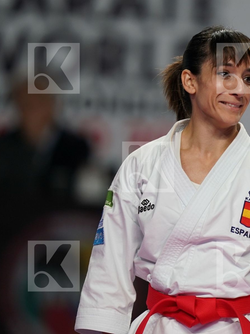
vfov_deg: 2.3
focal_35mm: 867
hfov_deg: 1.7
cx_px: 242
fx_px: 8352
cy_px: 167
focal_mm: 400
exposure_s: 1/400
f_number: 2.8
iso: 500
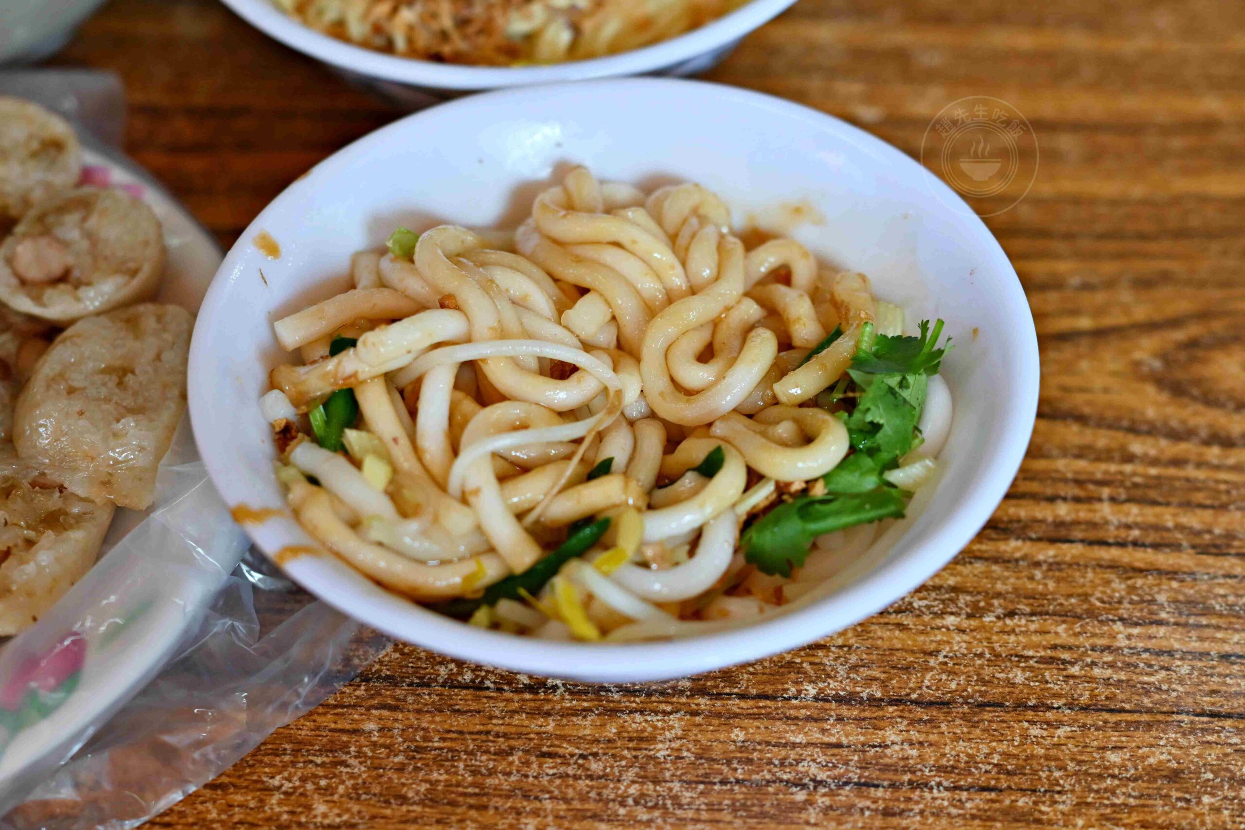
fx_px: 2594
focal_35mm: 75
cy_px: 415
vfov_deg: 18.2
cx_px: 622
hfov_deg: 27.0
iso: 280
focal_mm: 50
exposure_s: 1/200
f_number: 2.8
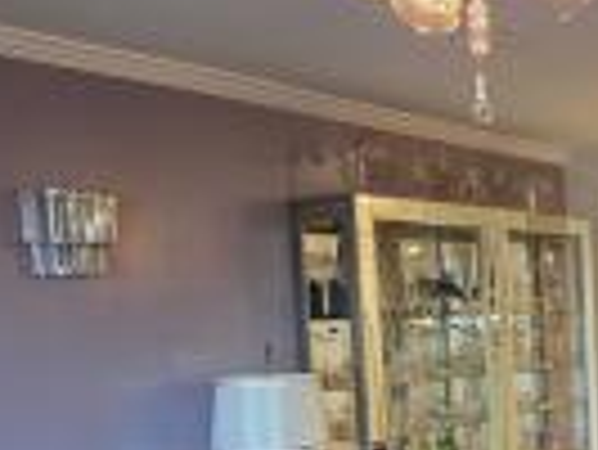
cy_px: 414
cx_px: 697
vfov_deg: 20.8
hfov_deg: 25.6
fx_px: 1193
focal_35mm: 69
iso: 250
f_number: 1.8
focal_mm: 5.4
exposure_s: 1/120
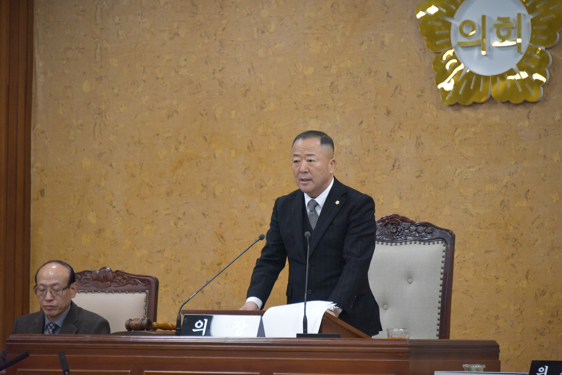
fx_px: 3591
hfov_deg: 8.9
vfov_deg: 6.0
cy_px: 188
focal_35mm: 230
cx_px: 281
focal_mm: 230
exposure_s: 1/250
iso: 5600
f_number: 5.6
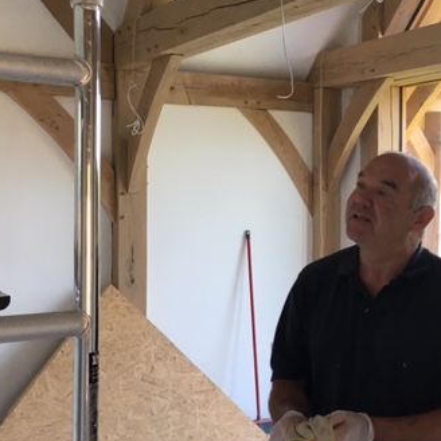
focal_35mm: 50
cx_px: 265
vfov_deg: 34.0
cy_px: 200
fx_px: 721
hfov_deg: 33.9
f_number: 2.2
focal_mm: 4.15
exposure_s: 1/33
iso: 32
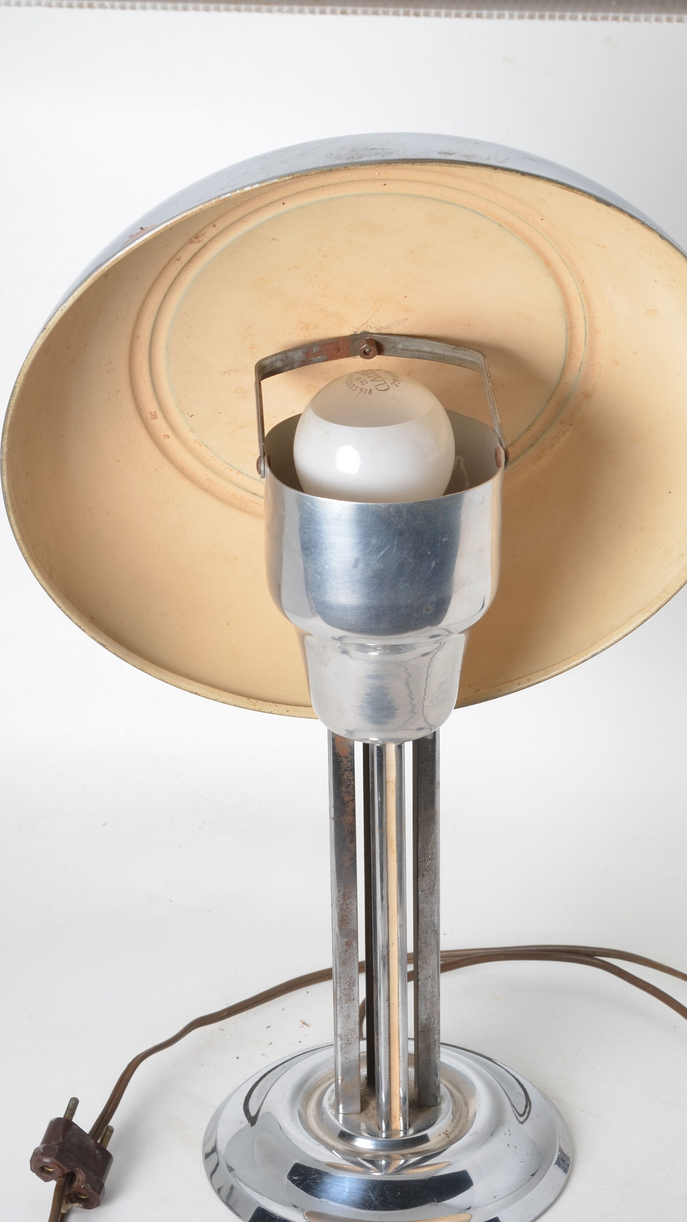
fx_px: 2786
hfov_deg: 14.1
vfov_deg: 24.7
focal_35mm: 86
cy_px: 665
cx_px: 365
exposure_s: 1/125
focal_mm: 50
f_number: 11
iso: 100
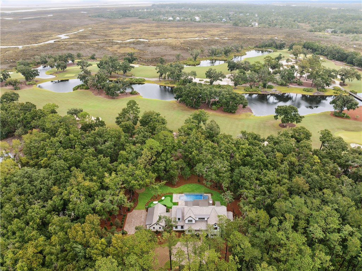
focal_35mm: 24
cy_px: 136
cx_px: 181
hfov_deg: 71.6
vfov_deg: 56.7
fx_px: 251
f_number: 2.8
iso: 120
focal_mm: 12.29
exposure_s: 1/240
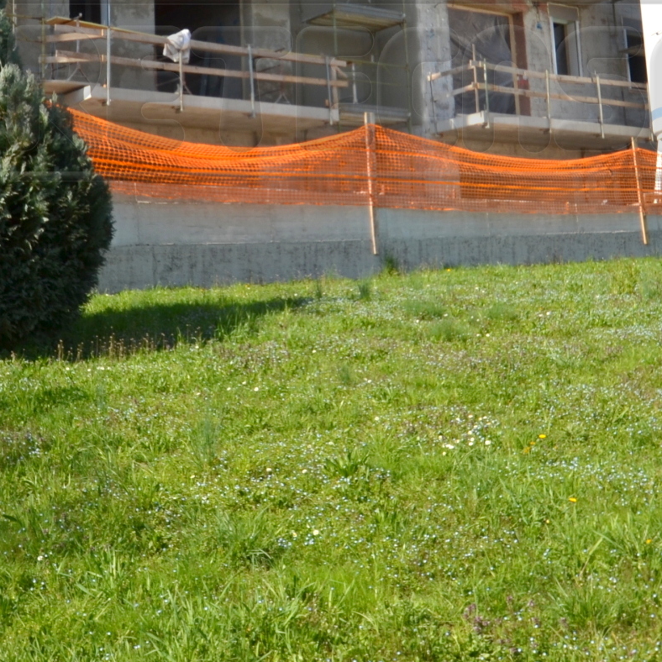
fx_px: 1255
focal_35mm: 58
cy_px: 89
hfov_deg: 29.5
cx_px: 287
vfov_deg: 28.6
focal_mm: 14
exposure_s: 1/200
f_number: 10
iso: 100
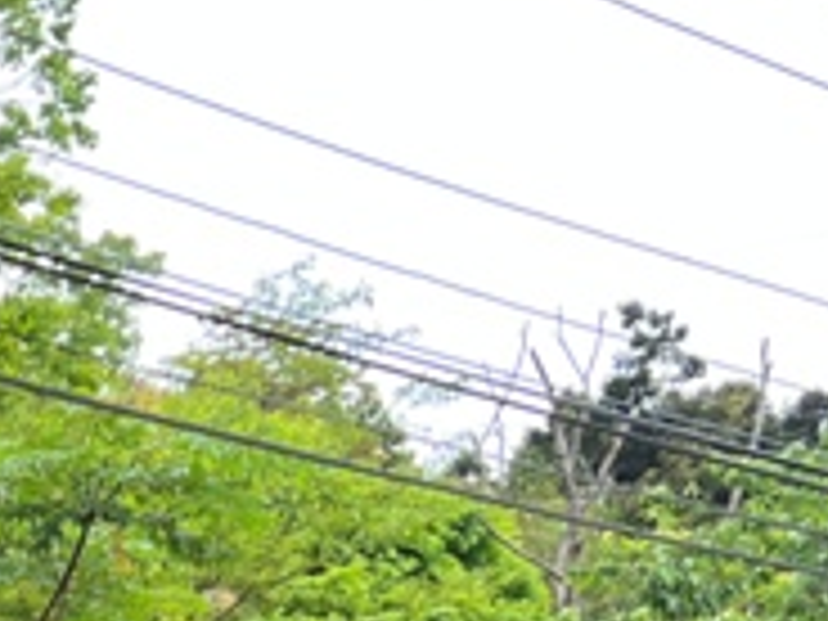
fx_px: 2703
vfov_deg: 12.0
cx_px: -585
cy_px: 1134
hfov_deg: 15.4
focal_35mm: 113
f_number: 1.5
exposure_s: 1/154
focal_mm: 5.7
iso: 64
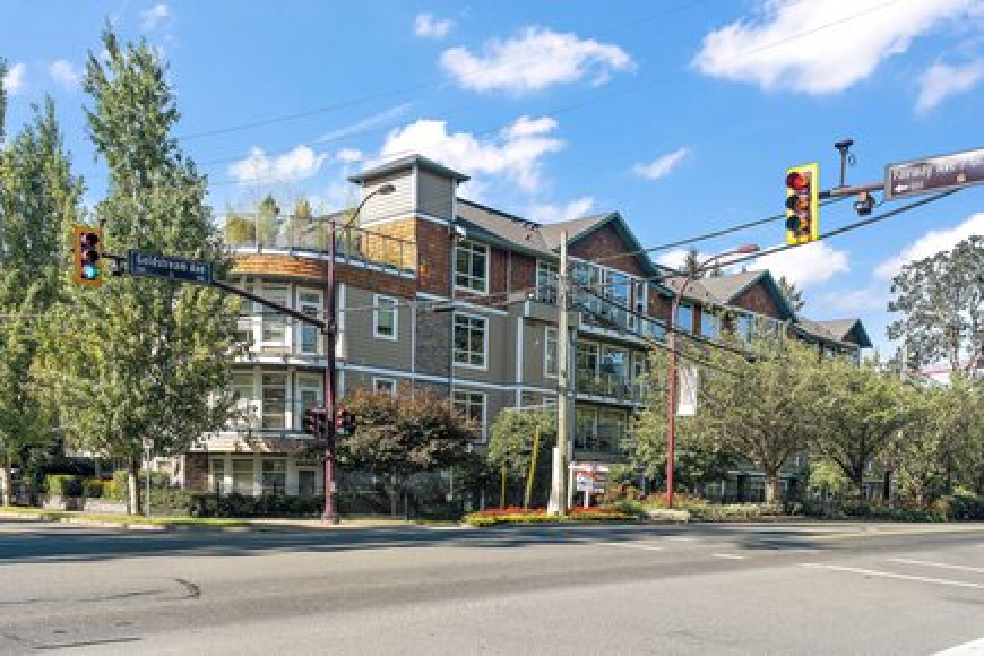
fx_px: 957
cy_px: 328
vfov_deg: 37.9
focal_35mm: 35
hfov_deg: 54.4
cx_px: 492
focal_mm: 35
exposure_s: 1/250
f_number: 6.3
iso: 400
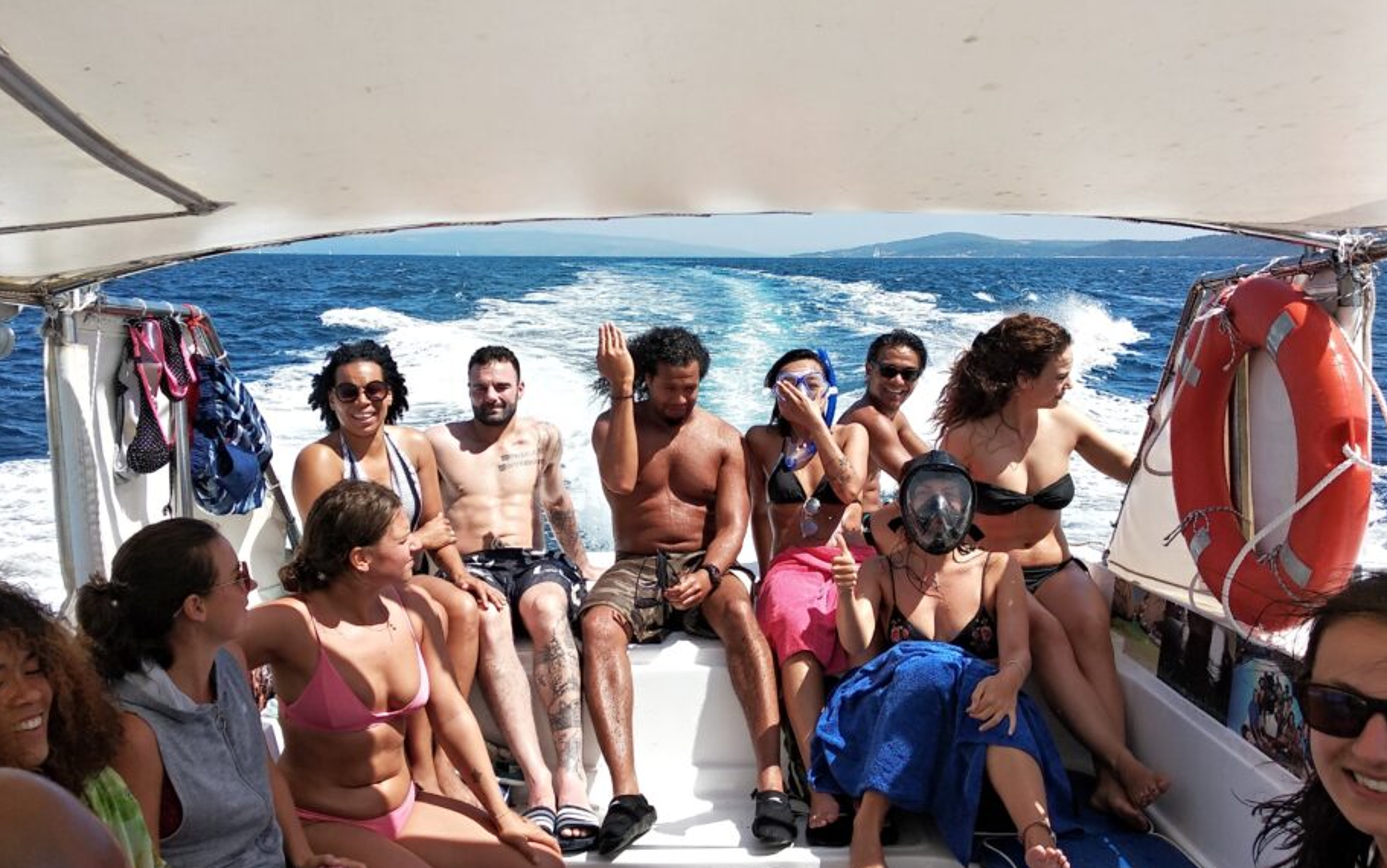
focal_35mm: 31
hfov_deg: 61.2
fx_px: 1172
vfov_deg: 40.6
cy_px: 401
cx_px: 645
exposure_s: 1/1056
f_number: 2.2
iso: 100
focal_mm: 3.81
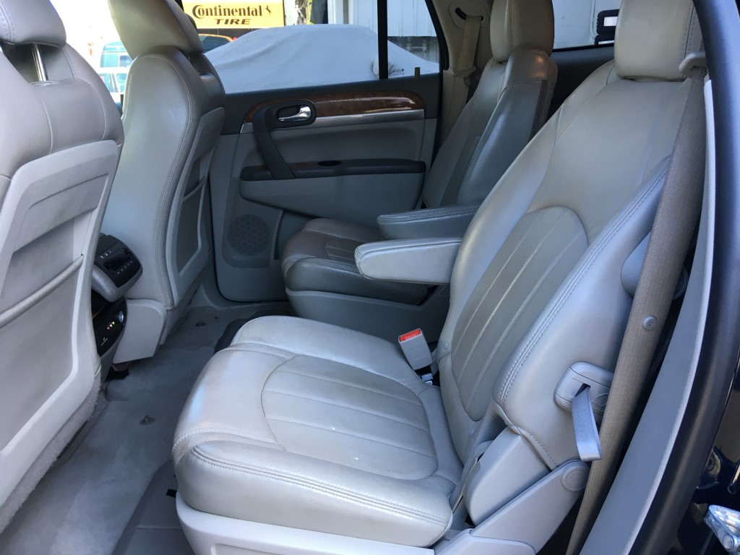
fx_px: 620
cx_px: 370
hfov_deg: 61.7
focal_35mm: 29
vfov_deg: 48.2
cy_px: 278
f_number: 2.2
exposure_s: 1/40
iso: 25
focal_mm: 4.15
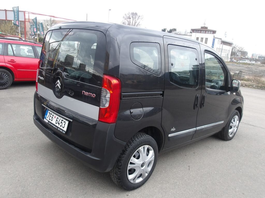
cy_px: 99
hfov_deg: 65.3
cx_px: 132
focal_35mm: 27
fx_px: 207
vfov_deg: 51.4
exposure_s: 1/159
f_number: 3
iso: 100
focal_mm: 4.9
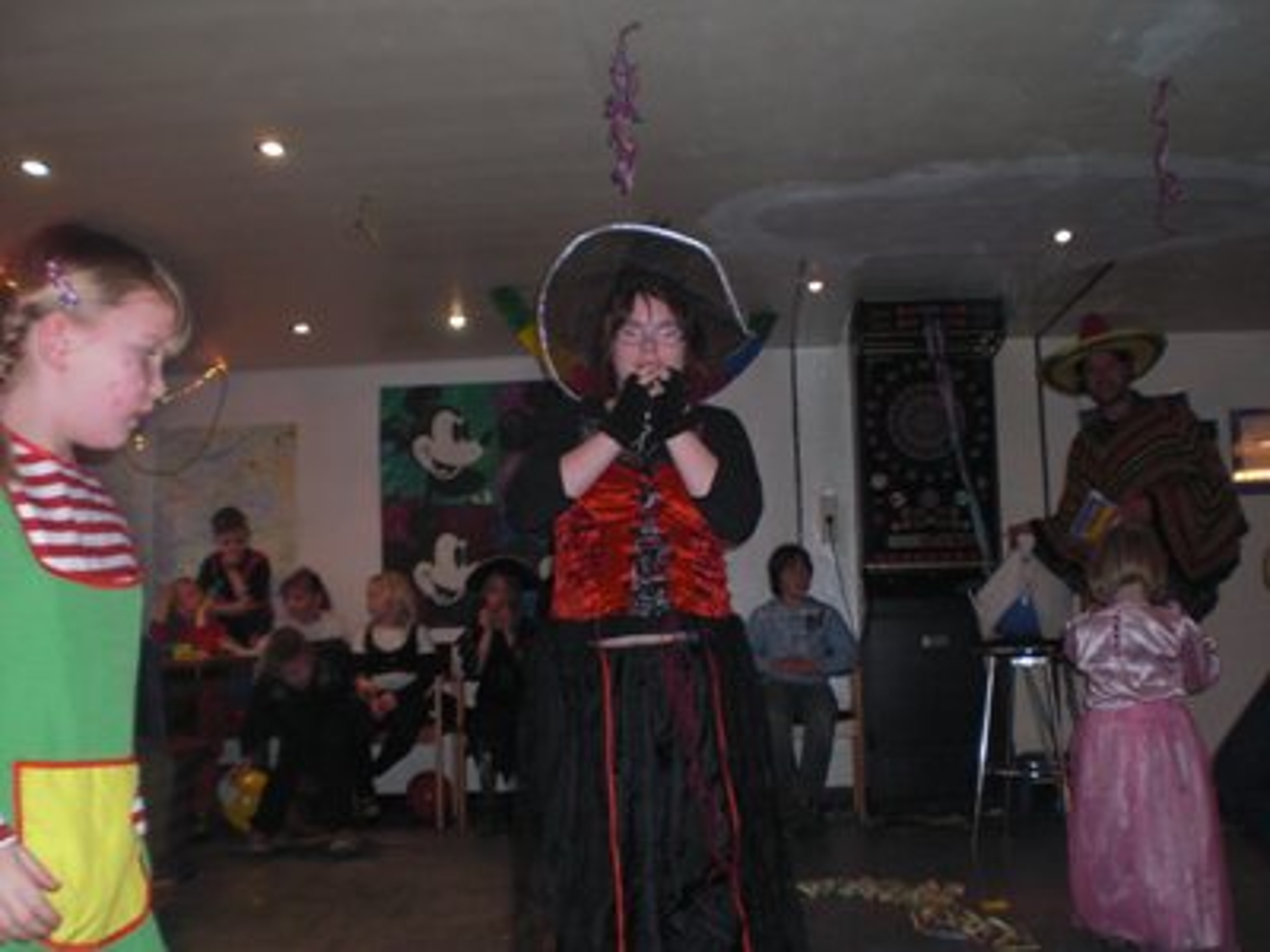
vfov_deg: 37.7
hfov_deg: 49.0
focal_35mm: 38
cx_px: 635
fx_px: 1394
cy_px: 476
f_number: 3.1
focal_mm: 6.3
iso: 200
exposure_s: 1/30
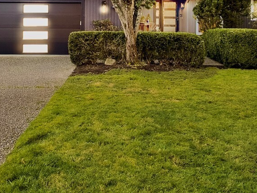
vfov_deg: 34.9
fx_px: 290
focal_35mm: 39
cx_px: 116
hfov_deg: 47.8
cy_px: 22
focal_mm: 2.22
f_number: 2.2
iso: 64
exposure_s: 1/100
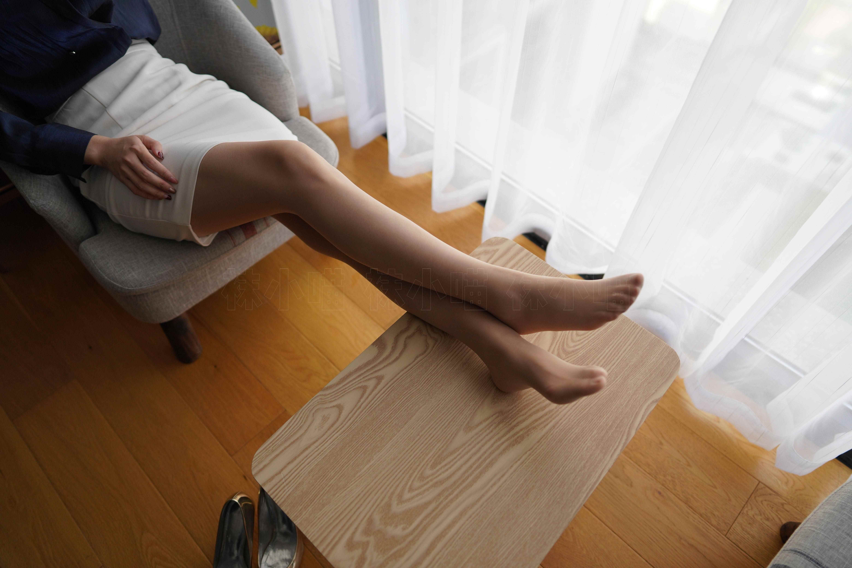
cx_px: 426
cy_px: 284
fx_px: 568
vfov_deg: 53.1
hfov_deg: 73.7
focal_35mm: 24
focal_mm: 24
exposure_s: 1/2000
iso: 640
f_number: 1.8
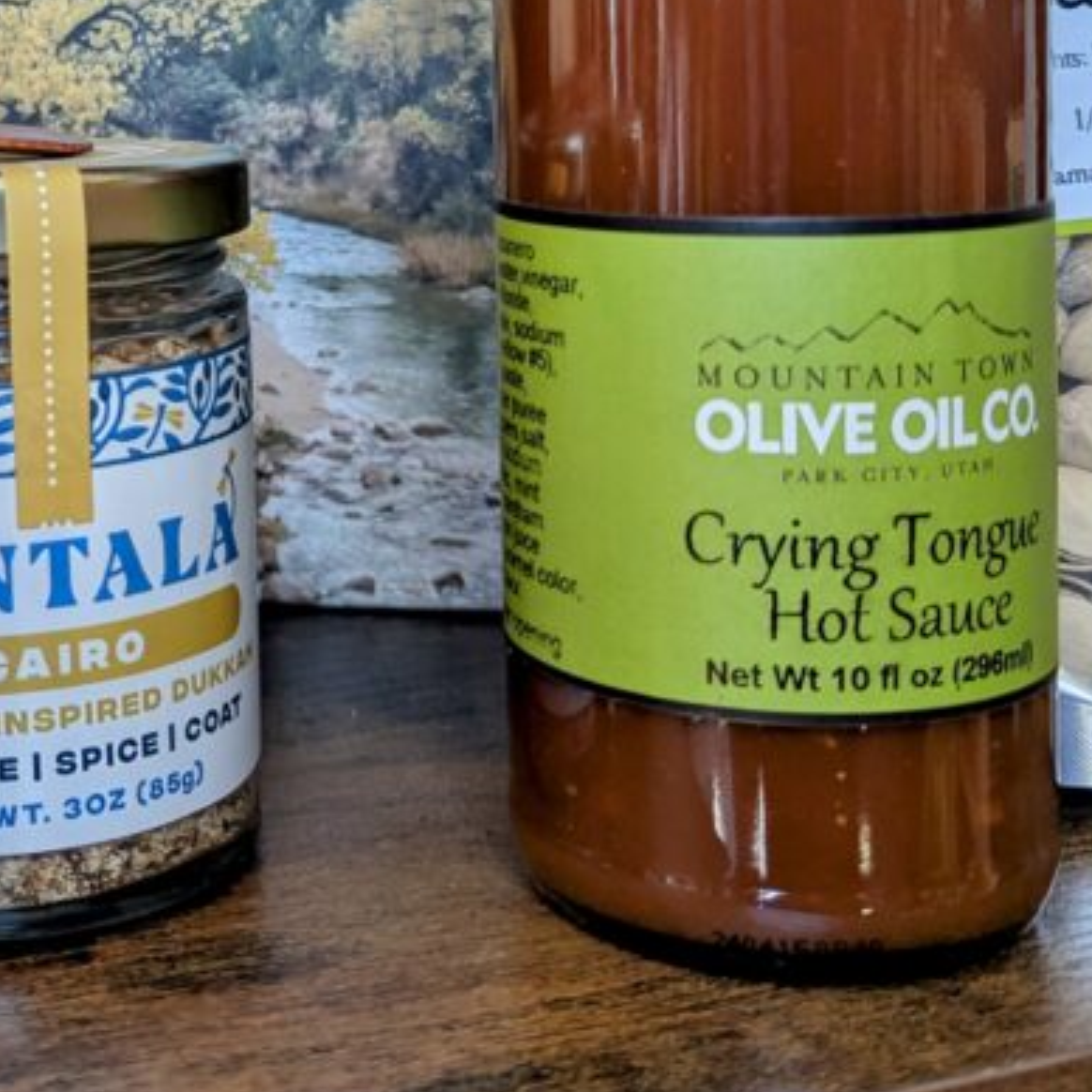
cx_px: 149
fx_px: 1999
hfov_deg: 29.5
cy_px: 125
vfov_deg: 29.4
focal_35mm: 56
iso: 40
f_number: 1.85
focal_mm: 6.81
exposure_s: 1/63.5
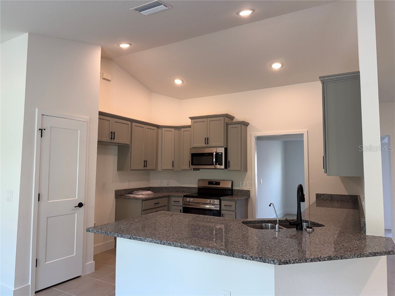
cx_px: 198
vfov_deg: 56.8
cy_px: 148
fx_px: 274
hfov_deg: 71.6
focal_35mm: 24
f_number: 1.78
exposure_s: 1/120
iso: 100
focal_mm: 6.76
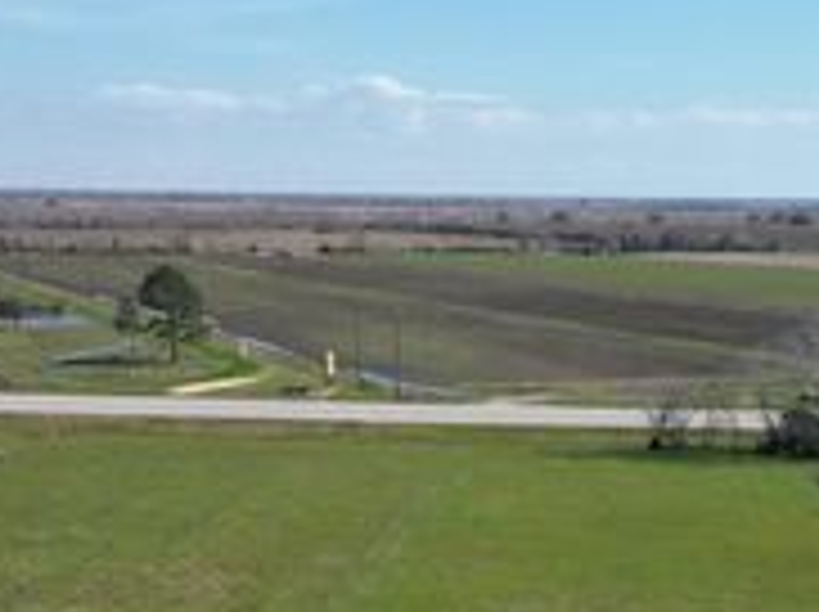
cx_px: 518
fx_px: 1559
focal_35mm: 66
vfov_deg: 20.6
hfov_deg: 29.3
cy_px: 754
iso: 110
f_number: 1.7
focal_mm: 6.72
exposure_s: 1/2500
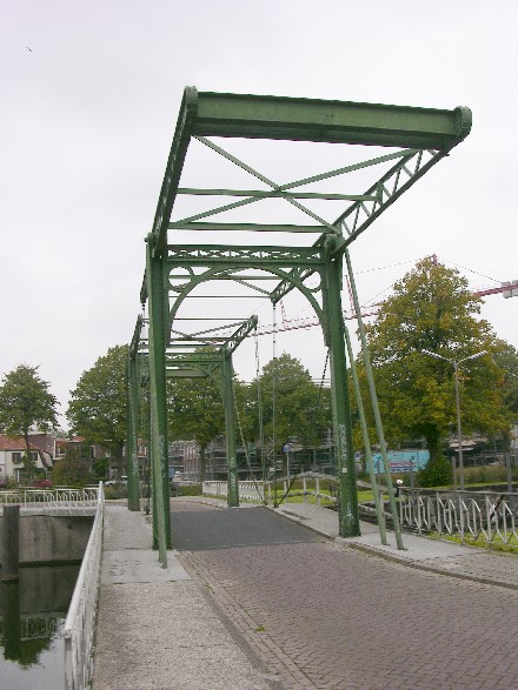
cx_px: 259
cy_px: 345
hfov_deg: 40.7
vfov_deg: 52.6
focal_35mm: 35
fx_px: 699
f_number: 7.1
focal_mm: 8.9
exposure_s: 1/113
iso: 50
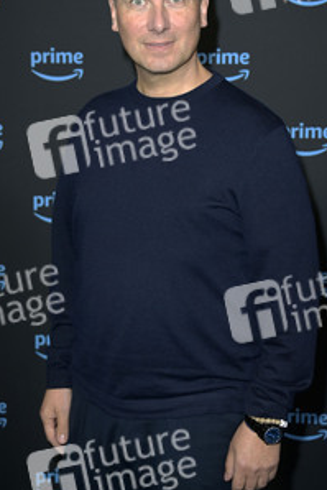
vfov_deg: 27.0
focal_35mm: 75
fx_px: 1021
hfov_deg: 18.2
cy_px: 222
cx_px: 159
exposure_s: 1/160
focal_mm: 56
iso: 800
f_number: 5.6
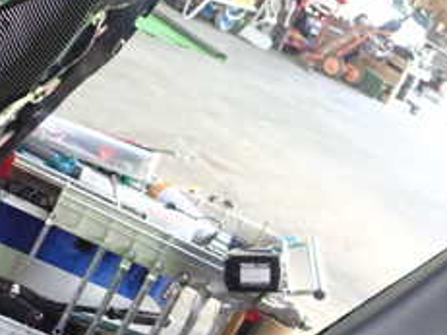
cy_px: 331
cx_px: 530
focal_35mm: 78
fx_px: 1007
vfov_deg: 18.4
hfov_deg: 23.0
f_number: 2.3
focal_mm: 5.5
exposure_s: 1/30
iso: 500
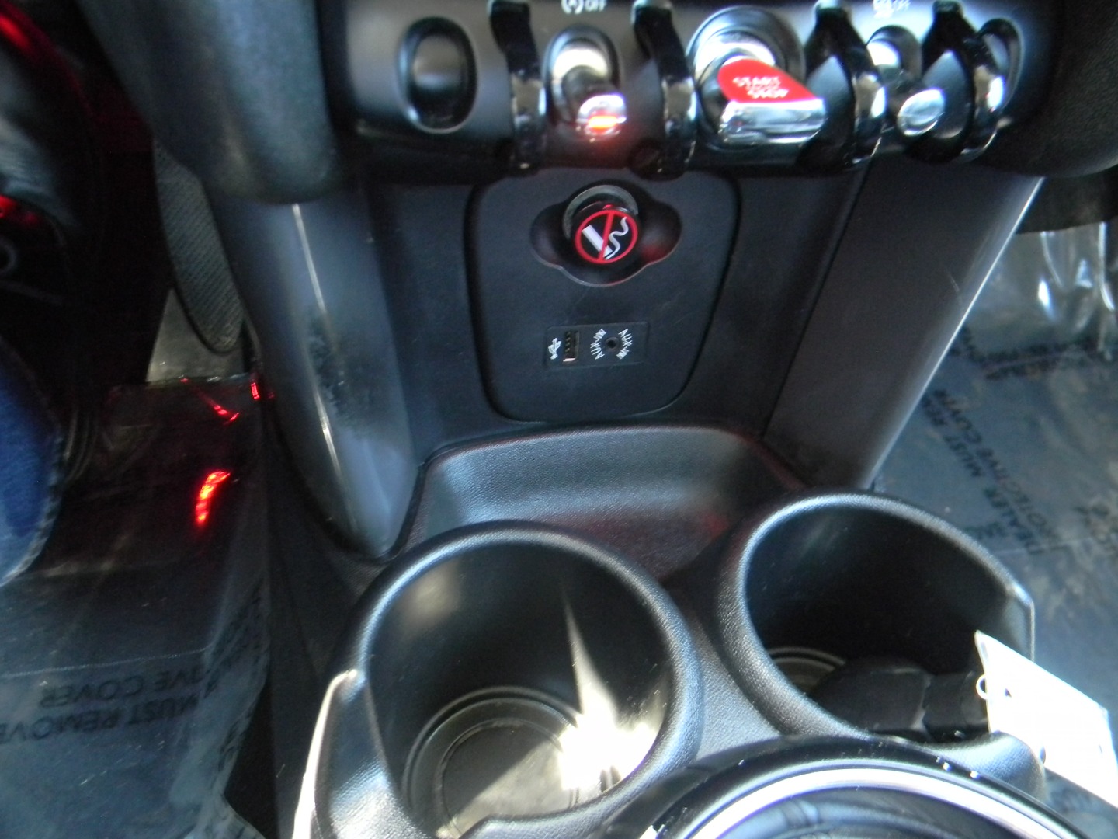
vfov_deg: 49.7
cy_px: 420
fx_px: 904
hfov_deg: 63.4
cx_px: 559
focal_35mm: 28
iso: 400
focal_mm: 5
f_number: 3.5
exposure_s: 1/7.3
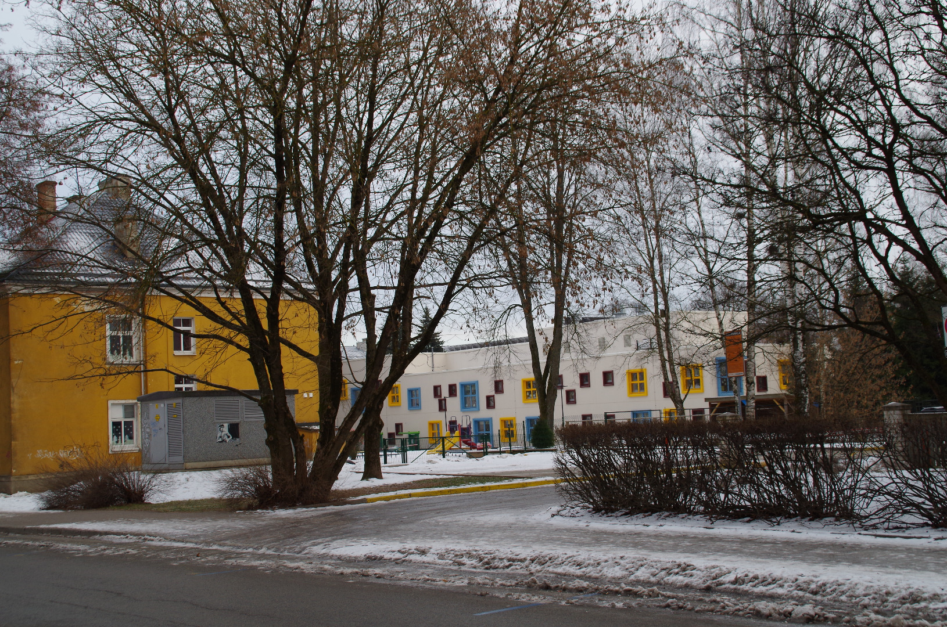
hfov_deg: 40.4
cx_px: 474
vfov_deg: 27.4
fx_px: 1286
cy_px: 314
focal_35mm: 49
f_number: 9
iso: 250
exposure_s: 1/60
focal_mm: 33
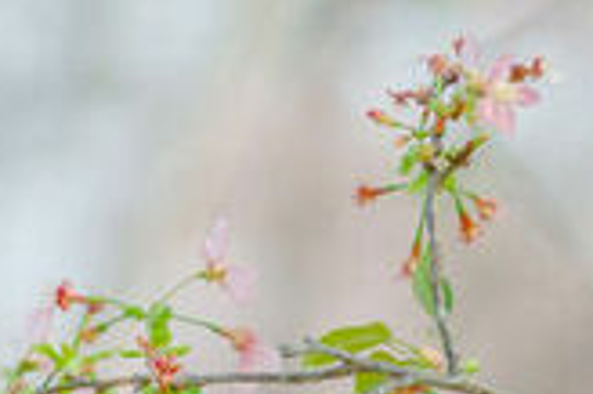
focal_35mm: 857
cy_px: 452
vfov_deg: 1.6
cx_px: -730
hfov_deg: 2.4
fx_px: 14102
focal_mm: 135
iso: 50
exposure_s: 1/200
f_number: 2.8
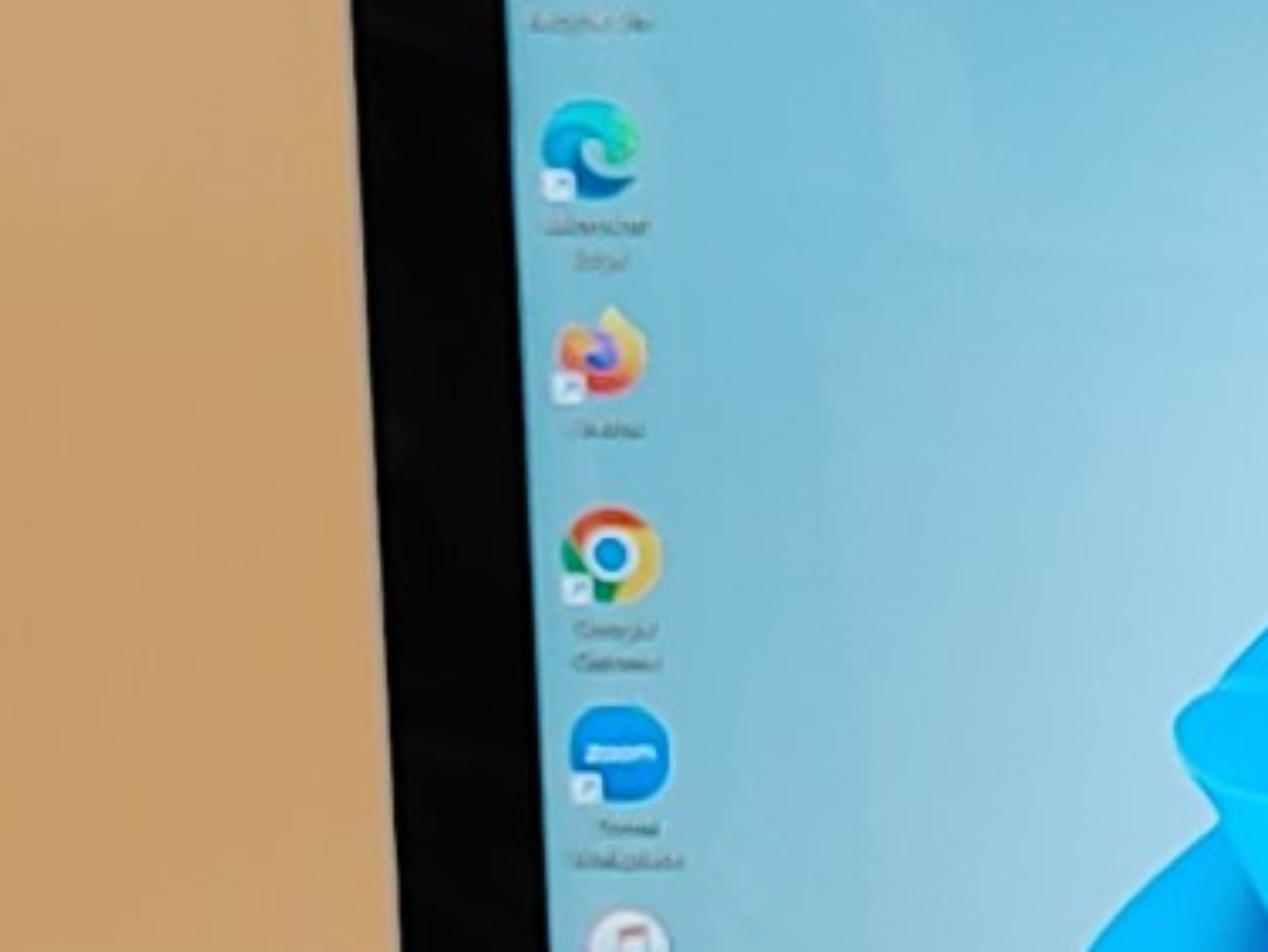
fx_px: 7548
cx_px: 2079
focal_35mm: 206
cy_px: 1359
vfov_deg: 7.1
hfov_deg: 9.3
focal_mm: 4.36
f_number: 1.8
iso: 50
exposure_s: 1/61
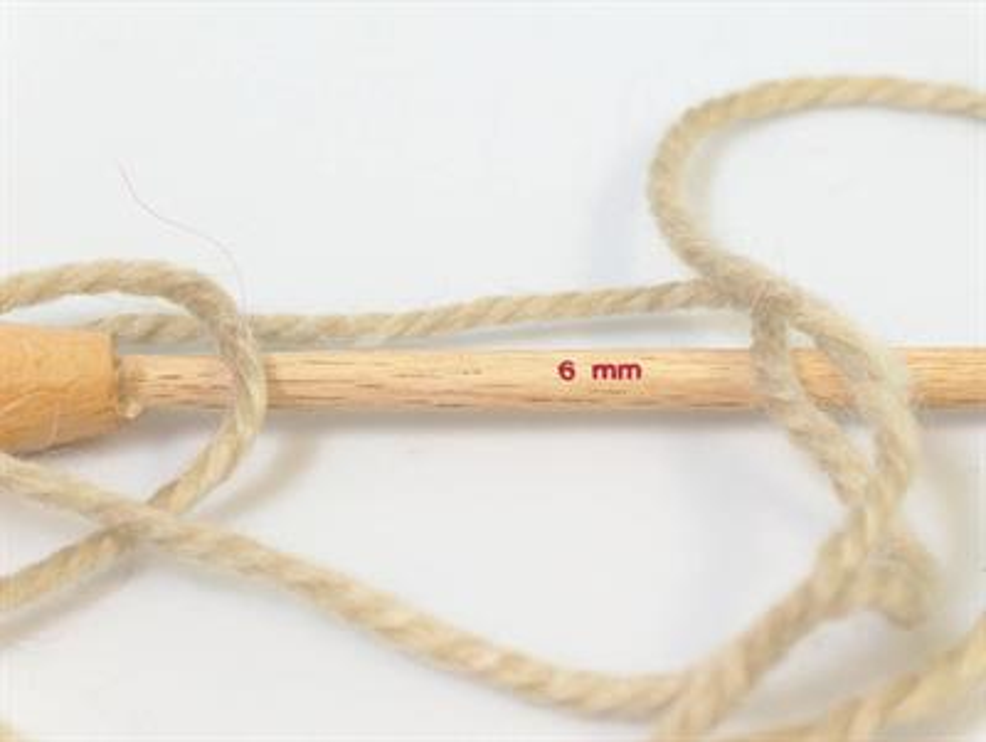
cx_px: 493
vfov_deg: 12.8
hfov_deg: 17.0
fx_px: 3308
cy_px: 371
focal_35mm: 116
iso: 200
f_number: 3
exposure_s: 1/41.6
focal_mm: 23.76
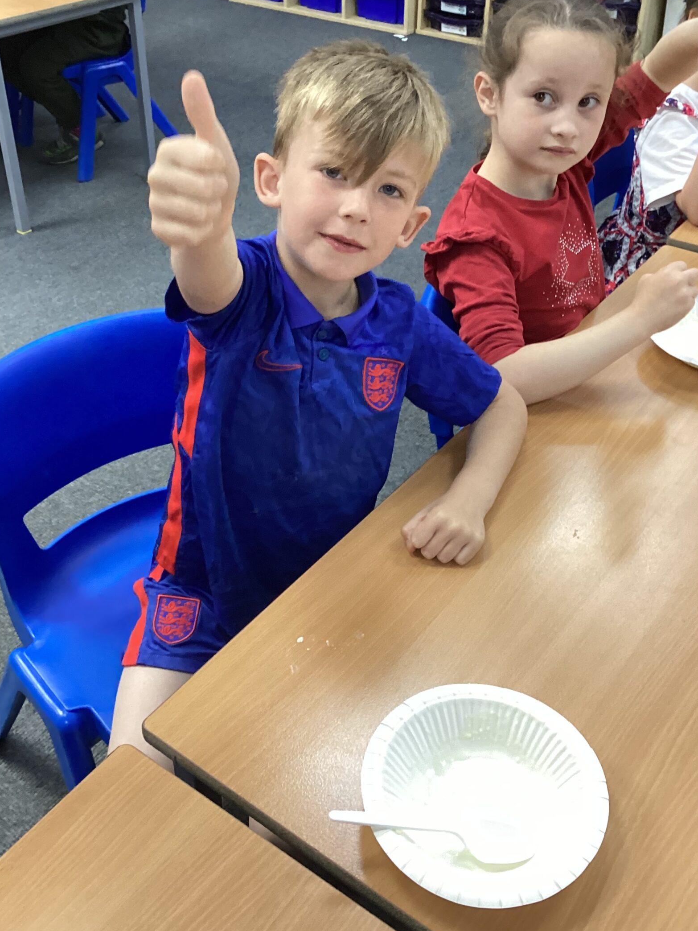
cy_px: 386
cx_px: 328
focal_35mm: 38
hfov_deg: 37.7
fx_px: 1022
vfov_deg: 48.8
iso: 200
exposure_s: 1/50
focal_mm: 3.3
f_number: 2.4
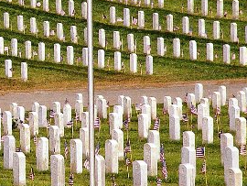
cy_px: 56
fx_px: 4164
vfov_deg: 2.6
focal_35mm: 583
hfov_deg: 3.4
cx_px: -39
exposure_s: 1/1600
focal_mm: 32.8
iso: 100
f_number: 5.6
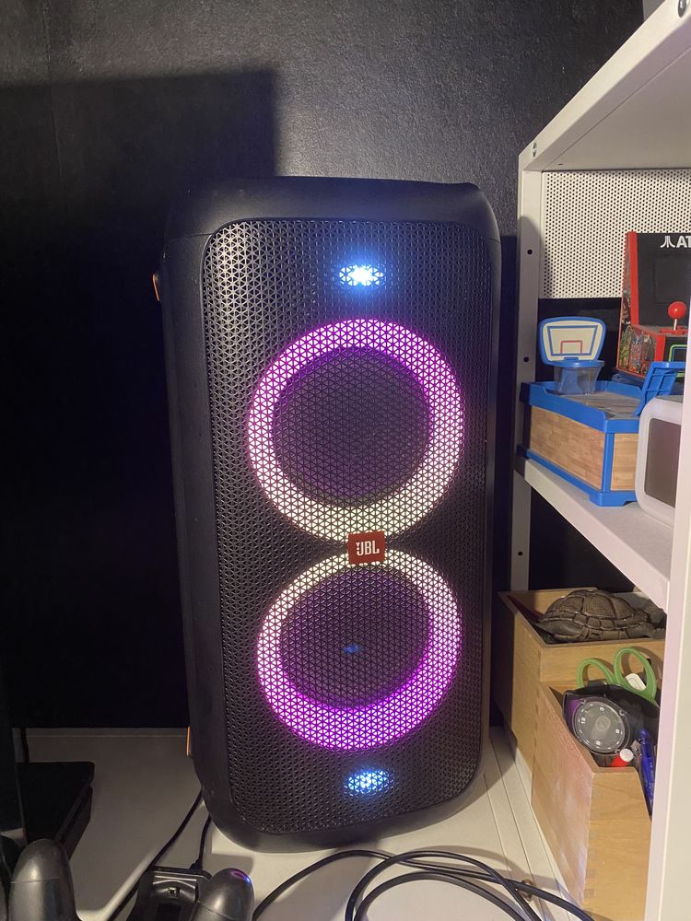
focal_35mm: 26
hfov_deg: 53.1
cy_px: 460
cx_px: 346
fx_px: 692
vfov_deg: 67.3
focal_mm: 4.25
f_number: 1.8
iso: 500
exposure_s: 1/25
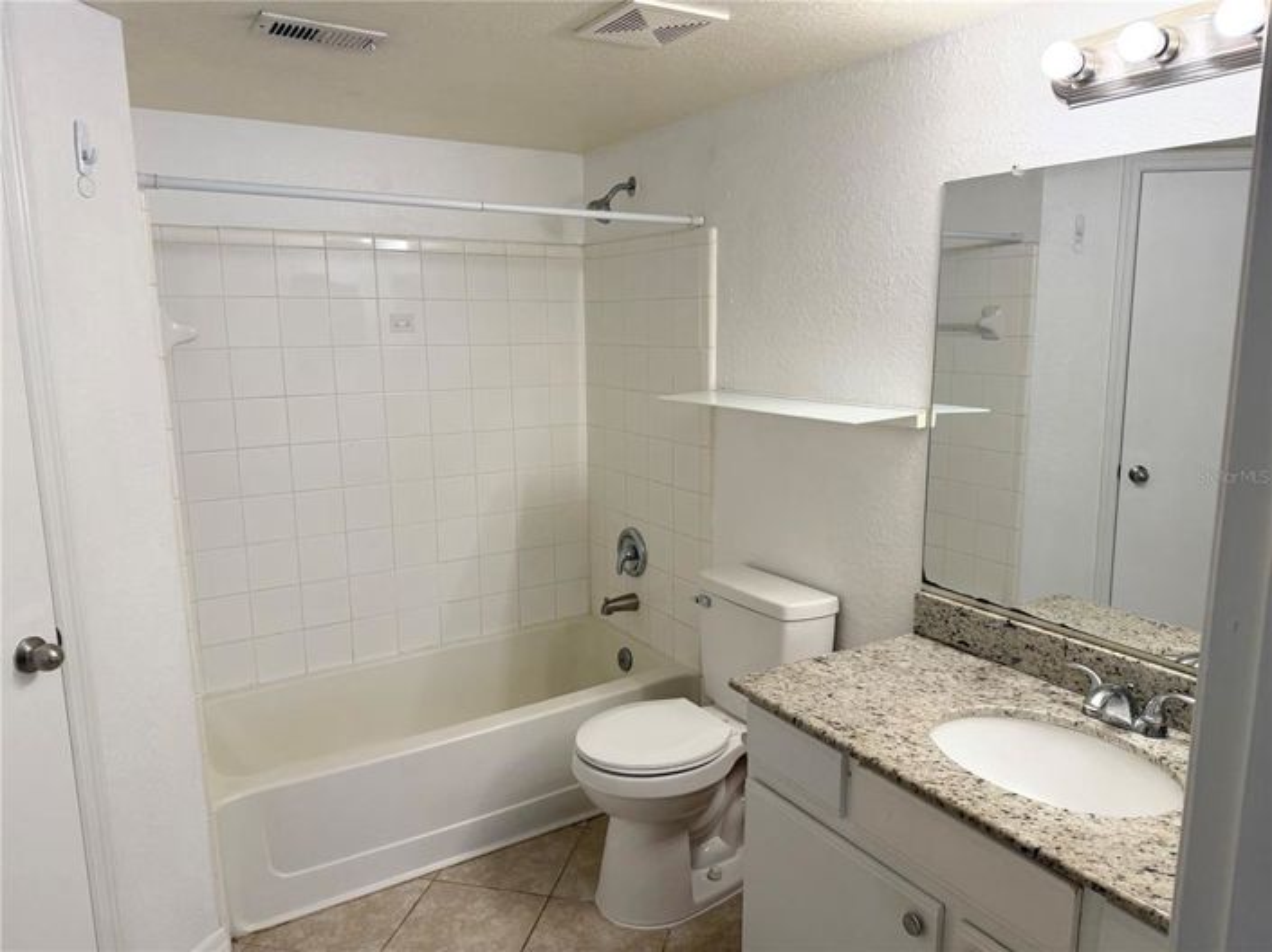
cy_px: 476
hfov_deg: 71.6
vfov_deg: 56.8
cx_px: 636
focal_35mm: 24
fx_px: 881
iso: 125
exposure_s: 1/192
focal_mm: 6.76
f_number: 1.78
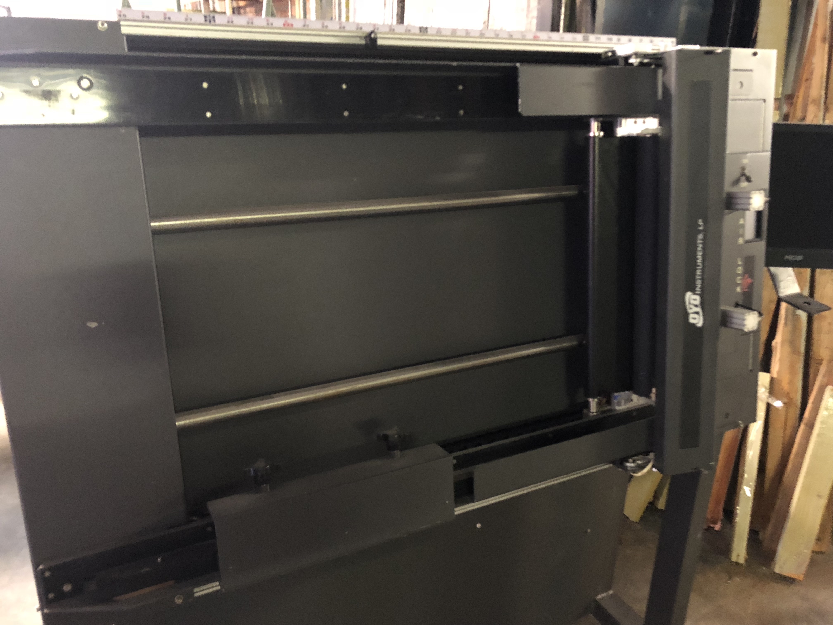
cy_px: 312
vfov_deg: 49.7
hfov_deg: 63.4
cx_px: 416
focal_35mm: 28
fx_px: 674
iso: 160
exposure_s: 1/4
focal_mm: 3.99
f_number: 1.8
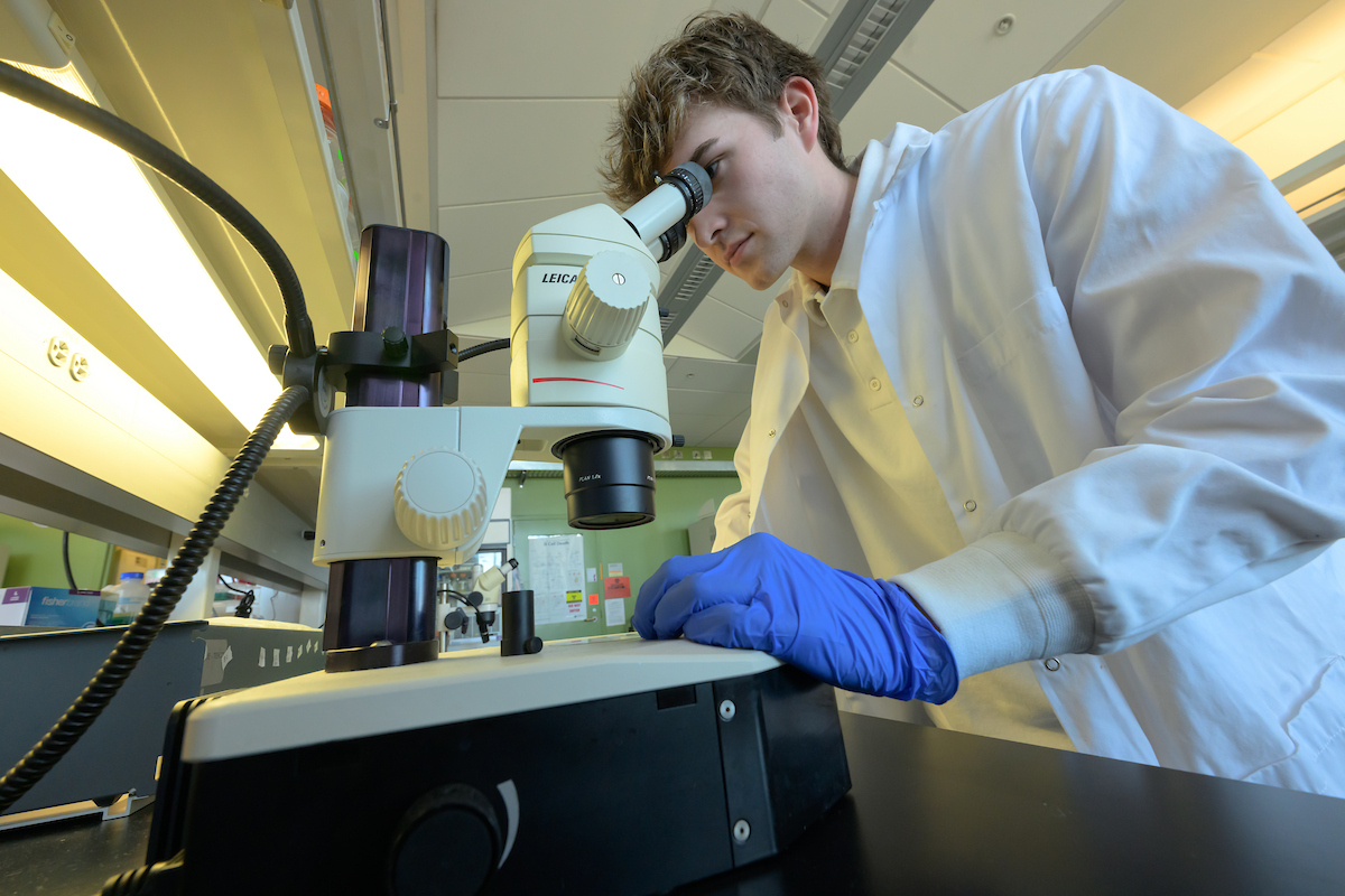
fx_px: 523
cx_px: 672
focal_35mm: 14
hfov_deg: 104.3
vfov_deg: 81.2
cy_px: 448
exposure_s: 1/100
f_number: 9
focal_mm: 14
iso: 2000
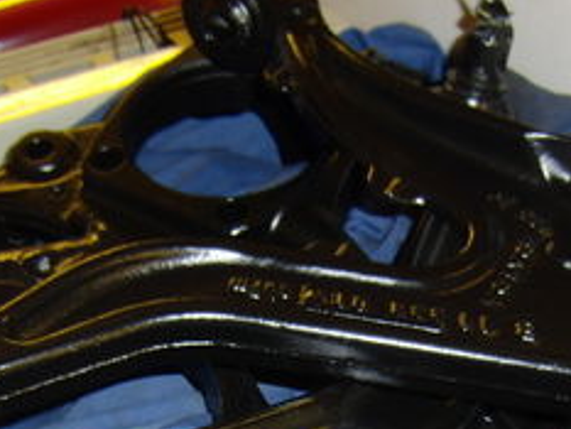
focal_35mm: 66
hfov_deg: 29.4
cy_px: 485
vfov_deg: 21.0
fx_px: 1089
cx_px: 299
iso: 100
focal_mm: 4.3
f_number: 3.2
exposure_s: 1/15
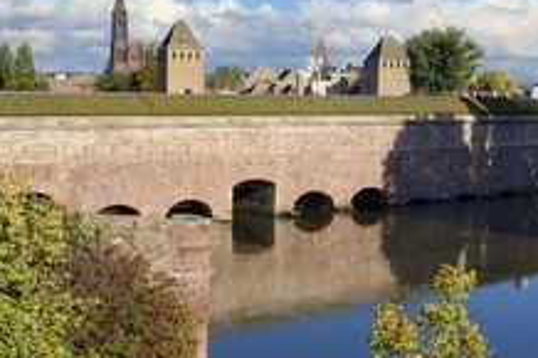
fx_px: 836
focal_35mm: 56
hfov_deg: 35.1
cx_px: 158
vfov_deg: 24.1
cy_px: 215
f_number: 14
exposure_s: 1/200
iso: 200
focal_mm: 29
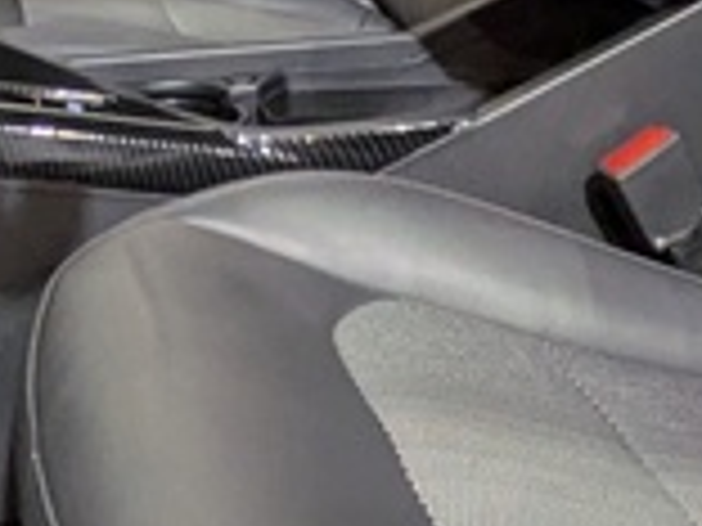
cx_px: 176
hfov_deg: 21.1
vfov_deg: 15.4
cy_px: -121
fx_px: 1866
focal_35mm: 92
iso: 111
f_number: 2.2
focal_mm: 1.83
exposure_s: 1/25
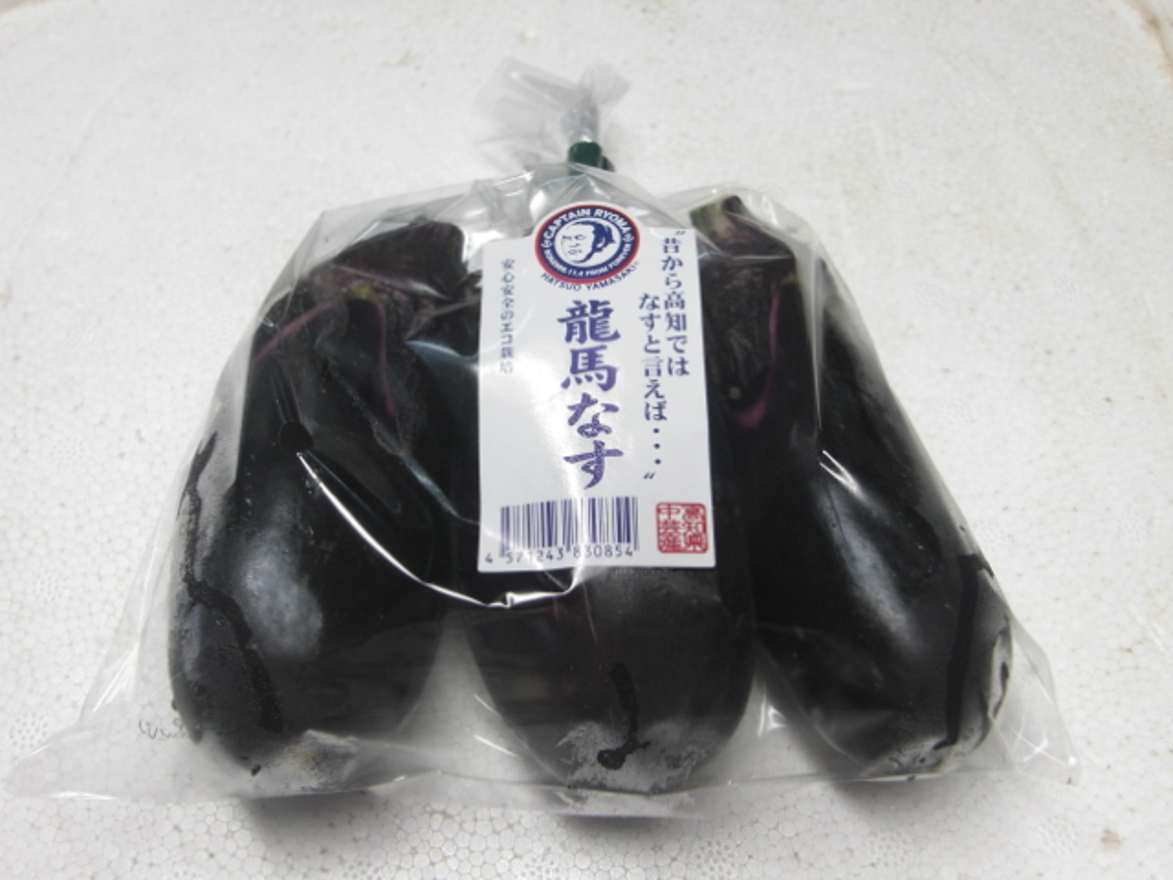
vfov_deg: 36.8
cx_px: 586
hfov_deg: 47.9
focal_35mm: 39
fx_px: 1322
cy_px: 440
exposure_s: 1/80
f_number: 3
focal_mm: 6.9
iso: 100
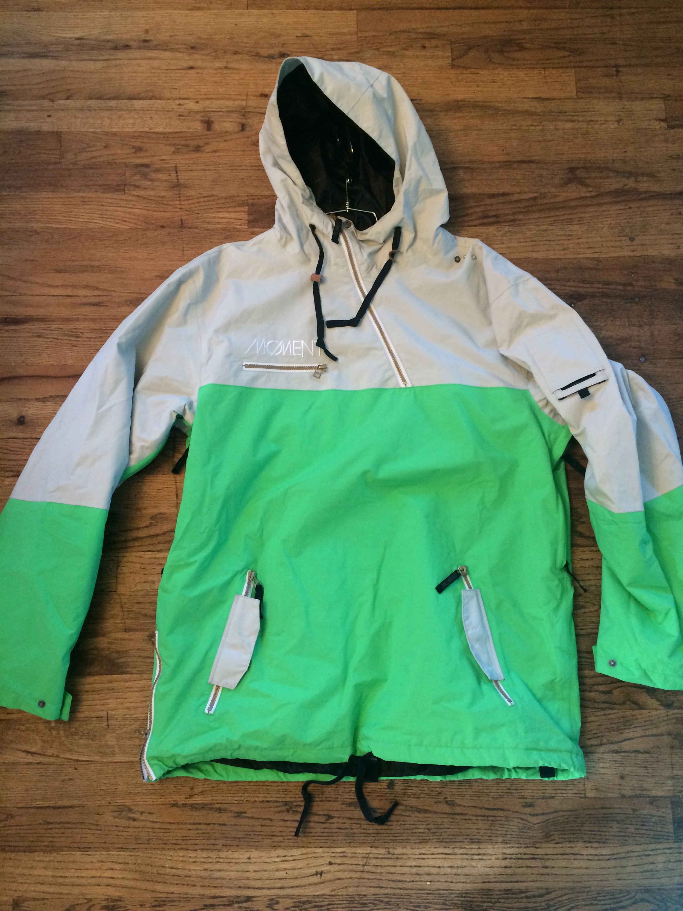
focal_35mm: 29
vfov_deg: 61.7
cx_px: 342
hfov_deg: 48.2
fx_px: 763
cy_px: 456
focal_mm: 4.15
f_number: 2.2
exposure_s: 1/30
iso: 160
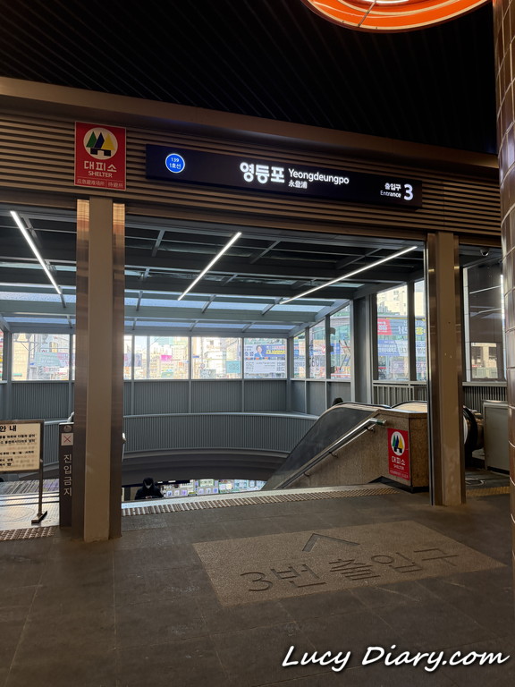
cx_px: 258
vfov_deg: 71.6
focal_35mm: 24
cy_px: 344
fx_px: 476
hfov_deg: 56.8
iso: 250
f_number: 1.78
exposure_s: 1/120
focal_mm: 6.76
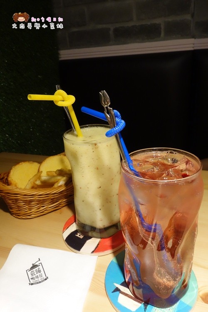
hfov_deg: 46.4
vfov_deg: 65.5
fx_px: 243
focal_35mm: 28
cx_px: 104
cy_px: 156
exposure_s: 1/30
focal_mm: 10.4
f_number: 6.3
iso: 1600
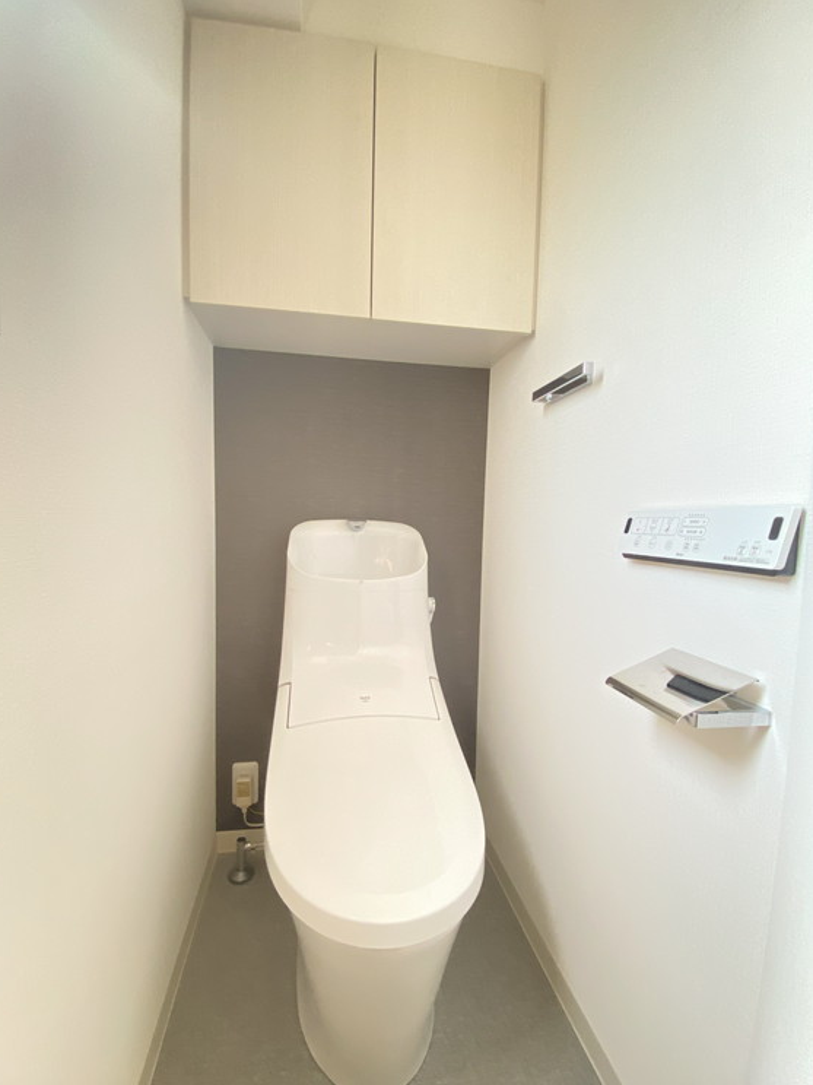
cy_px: 559
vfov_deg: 102.0
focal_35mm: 14
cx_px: 394
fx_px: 439
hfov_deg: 85.6
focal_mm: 1.54
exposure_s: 1/76
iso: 200
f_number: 2.4
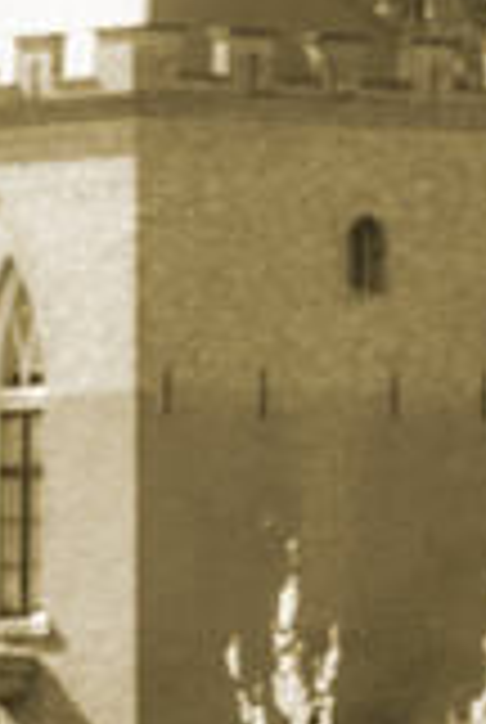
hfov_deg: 2.9
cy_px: 1210
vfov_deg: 4.2
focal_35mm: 481
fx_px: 9701
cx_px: -248
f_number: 8
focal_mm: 75
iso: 200
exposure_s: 1/200
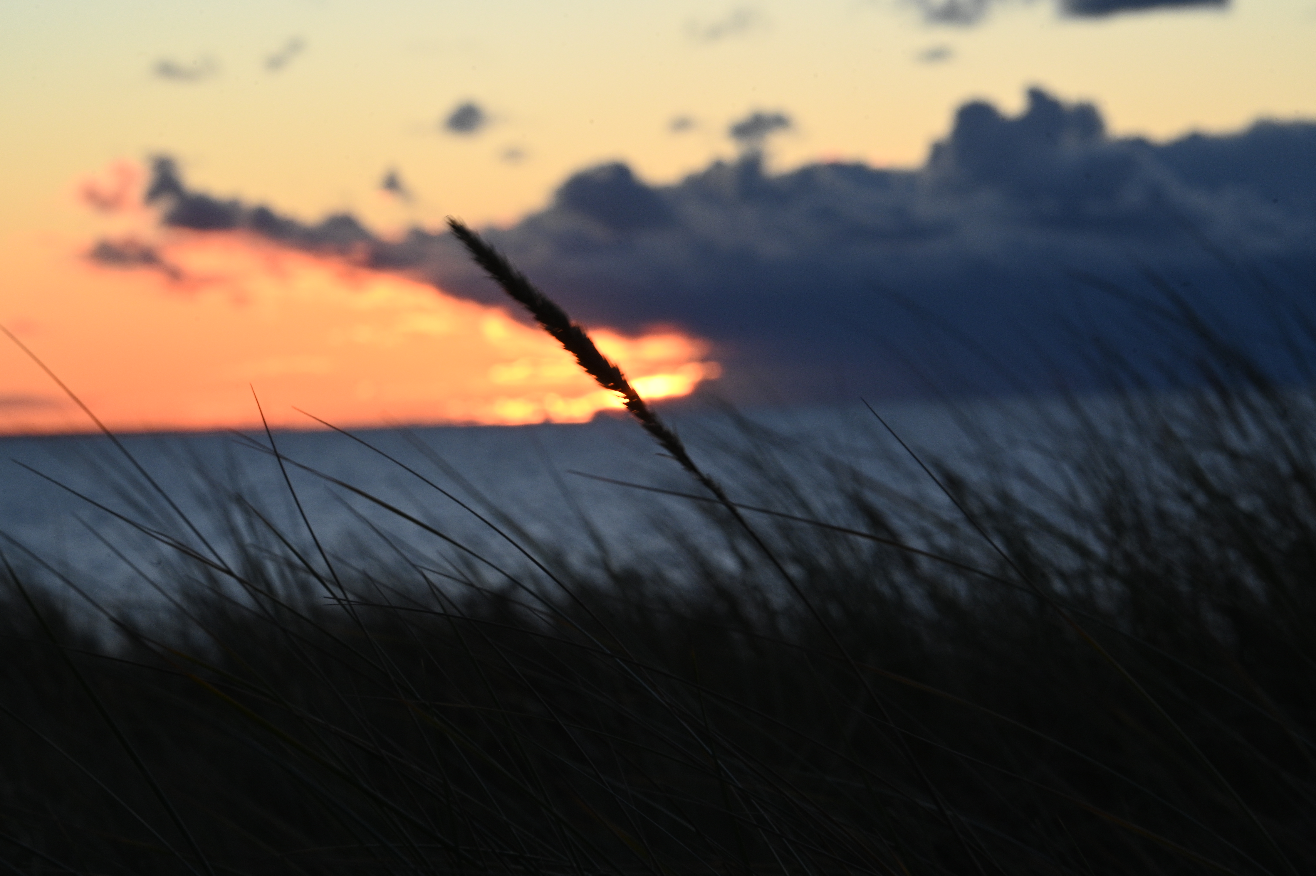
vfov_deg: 9.1
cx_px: 658
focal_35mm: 150
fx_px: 5480
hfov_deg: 13.7
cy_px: 438
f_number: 20
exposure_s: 1/100
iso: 1000
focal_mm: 150
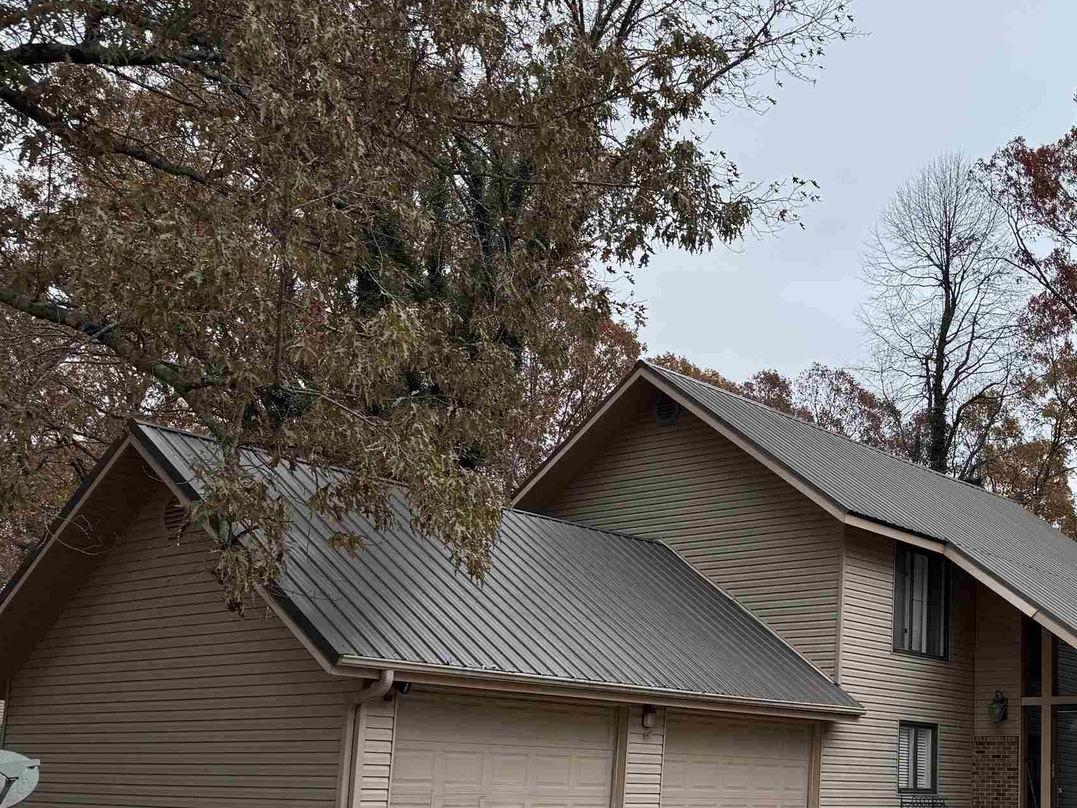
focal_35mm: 44
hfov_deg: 40.5
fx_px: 1369
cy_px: 600
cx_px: 913
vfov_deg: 32.3
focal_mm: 6.76
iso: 80
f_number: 1.78
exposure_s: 1/1042
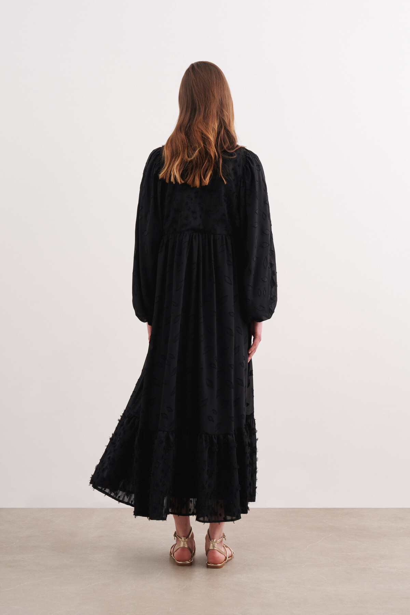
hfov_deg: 23.8
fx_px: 974
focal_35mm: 57
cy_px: 308
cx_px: 205
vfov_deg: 35.1
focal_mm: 57
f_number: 11
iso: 400
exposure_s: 1/160
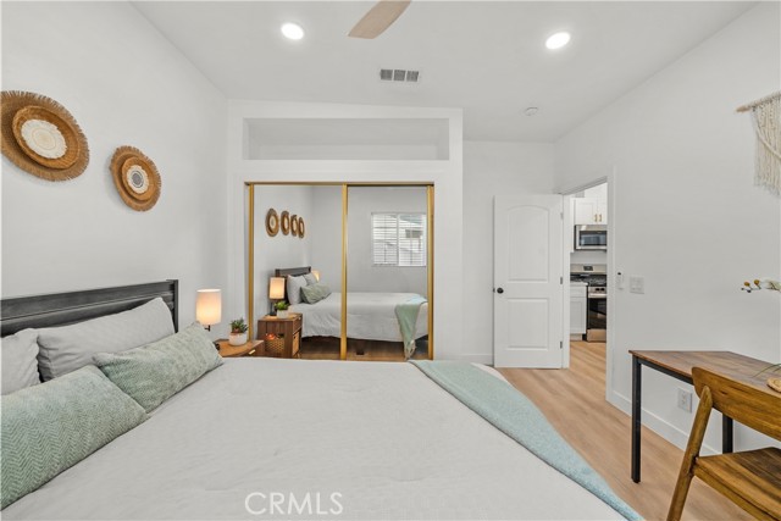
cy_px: 260
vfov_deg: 85.5
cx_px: 390
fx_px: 282
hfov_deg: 108.3
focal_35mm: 13
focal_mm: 13
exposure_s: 1/6
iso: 250
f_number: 10
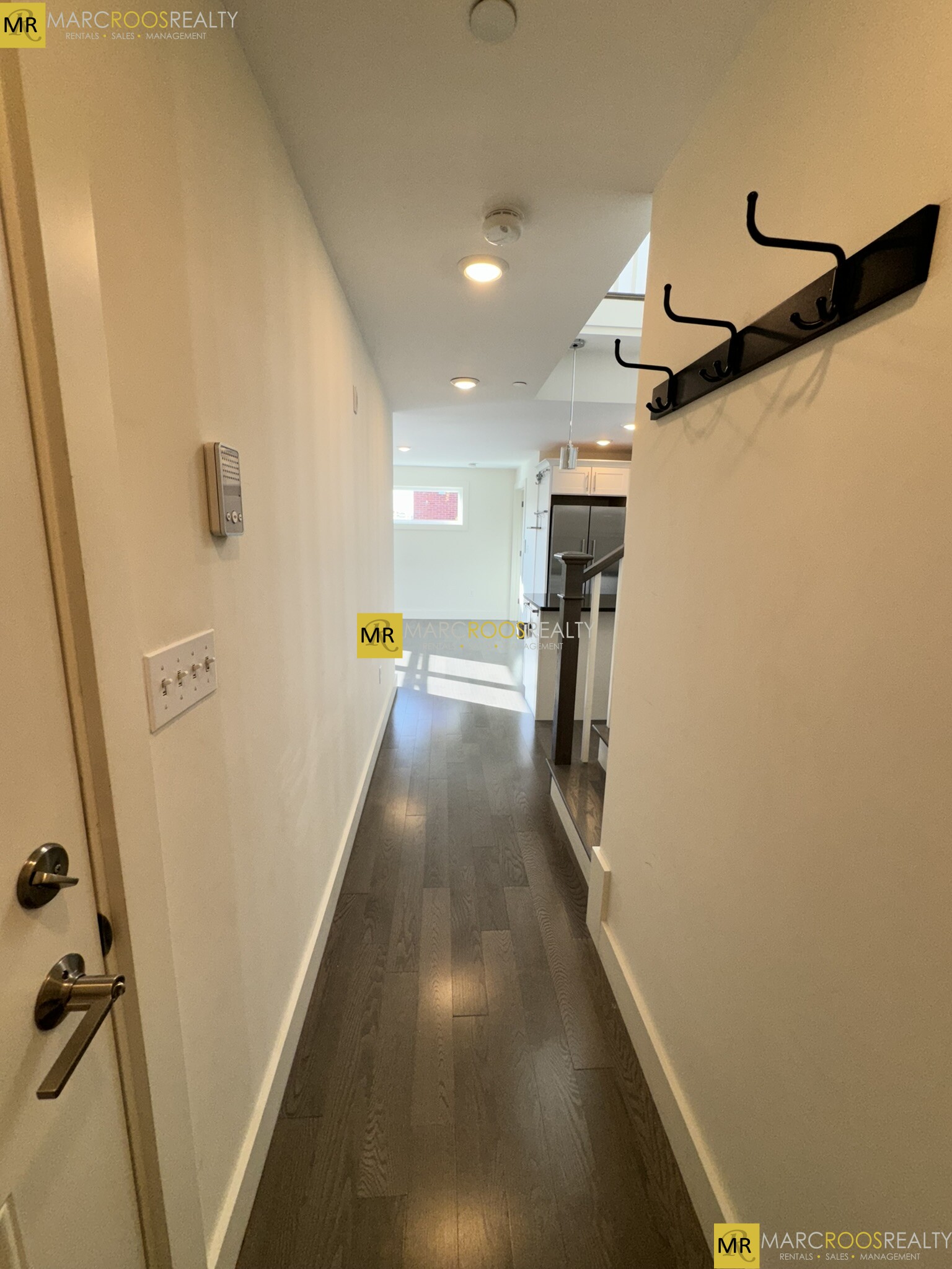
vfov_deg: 102.1
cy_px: 634
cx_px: 476
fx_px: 513
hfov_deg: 85.7
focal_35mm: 14
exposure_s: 1/120
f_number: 2.2
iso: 64
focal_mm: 2.22
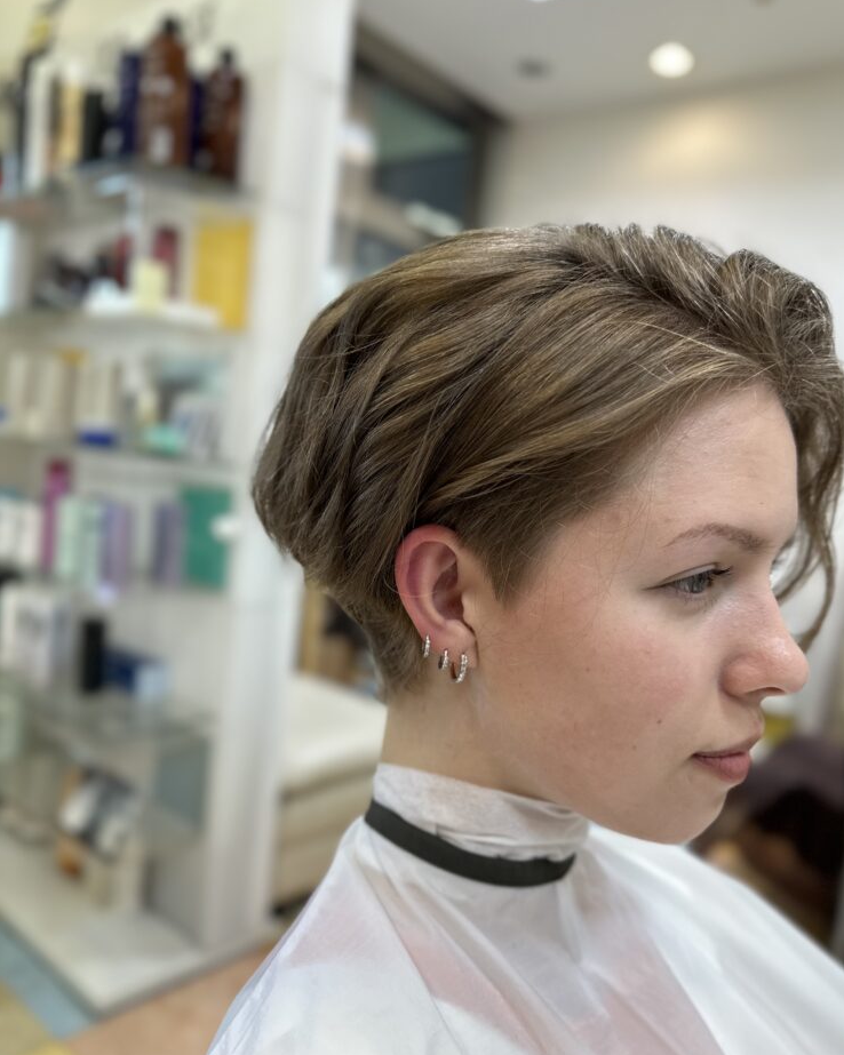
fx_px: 812
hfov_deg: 54.9
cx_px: 437
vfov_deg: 66.0
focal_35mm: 26
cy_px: 556
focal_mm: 6.86
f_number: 1.78
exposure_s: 1/100
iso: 80
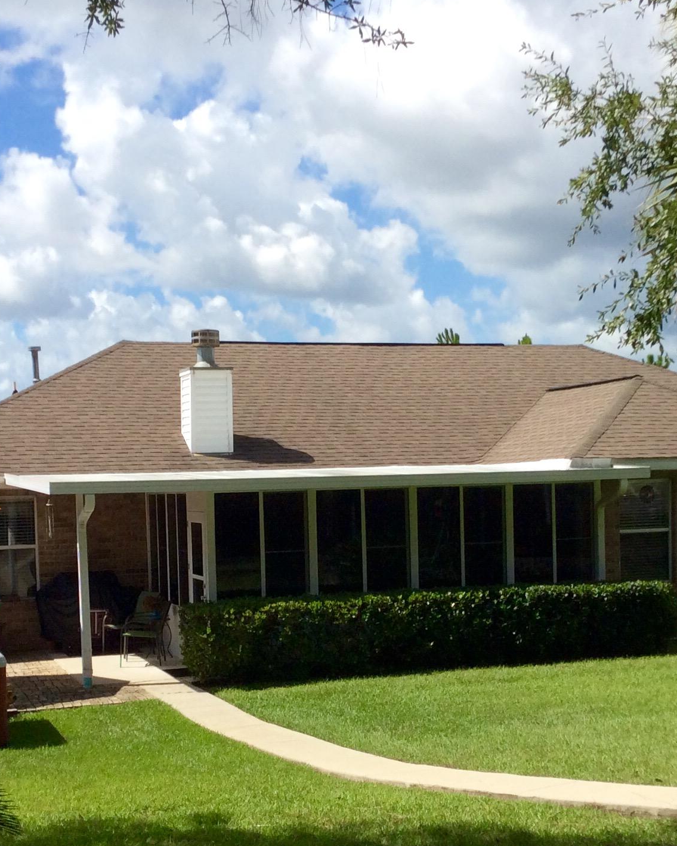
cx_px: 354
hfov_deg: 26.7
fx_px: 1427
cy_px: 554
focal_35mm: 57
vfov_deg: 32.8
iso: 32
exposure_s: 1/1733
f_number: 2.4
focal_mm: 3.3
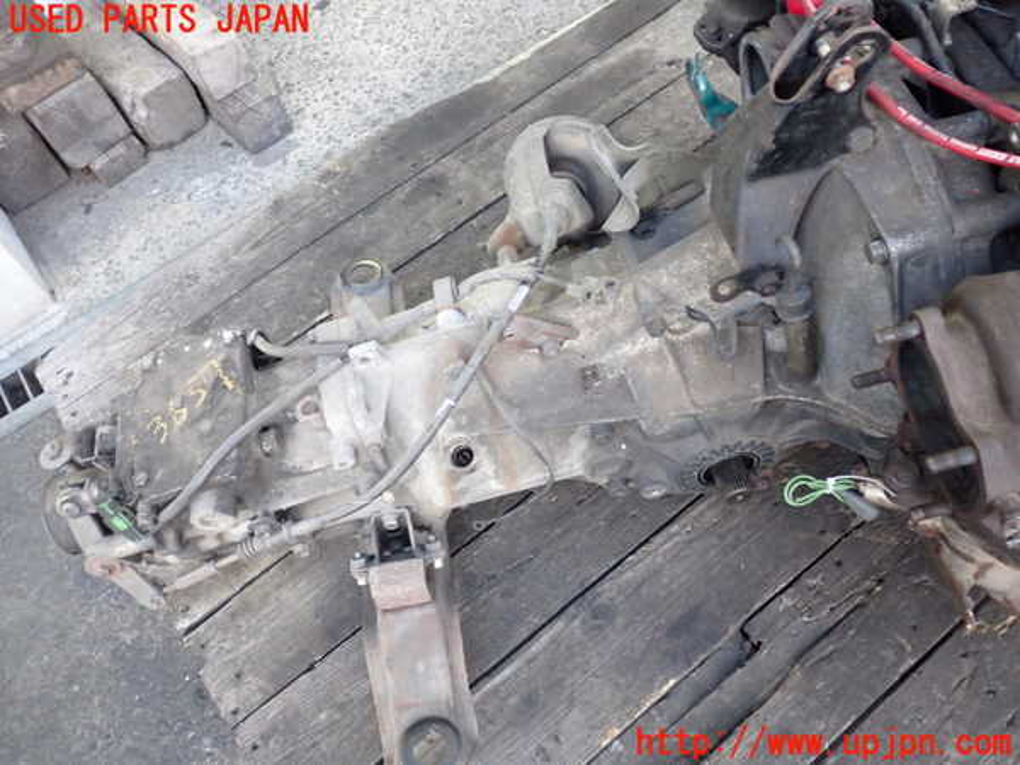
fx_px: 884
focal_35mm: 30
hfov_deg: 60.0
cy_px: 382
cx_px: 510
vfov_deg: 46.8
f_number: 2.3
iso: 500
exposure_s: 1/30
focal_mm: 5.4
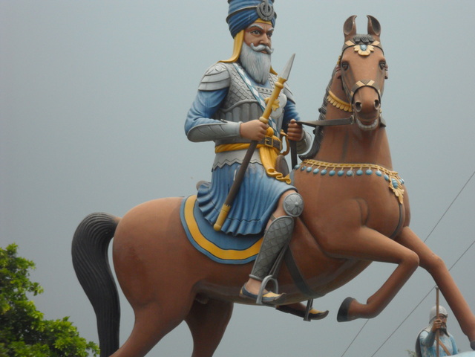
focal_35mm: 130
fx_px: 1784
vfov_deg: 11.4
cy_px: 178
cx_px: 238
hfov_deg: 15.2
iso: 160
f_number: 5.9
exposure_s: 1/1000
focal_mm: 24.5
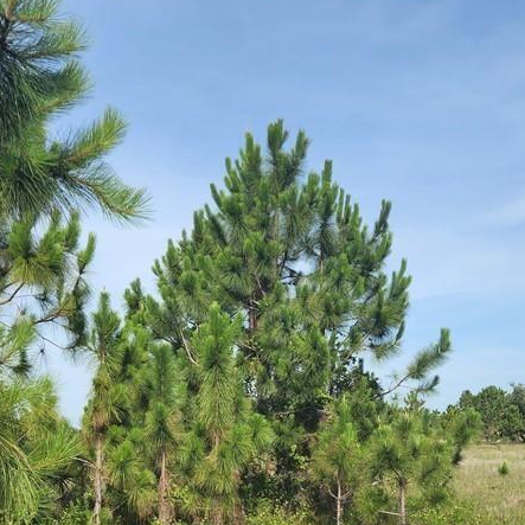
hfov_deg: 36.1
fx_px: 806
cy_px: 422
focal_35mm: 47
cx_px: 257
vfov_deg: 34.9
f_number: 1.8
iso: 20
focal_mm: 5.4
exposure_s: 1/1232
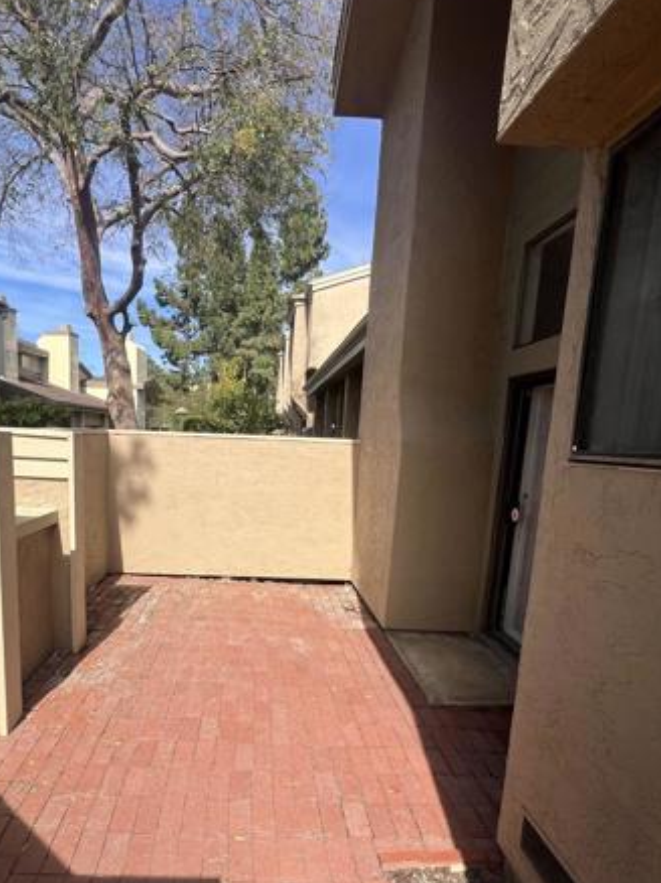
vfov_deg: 83.9
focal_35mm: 19
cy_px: 518
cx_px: 264
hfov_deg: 67.9
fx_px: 484
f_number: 1.8
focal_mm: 1.57
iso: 32
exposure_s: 1/1553
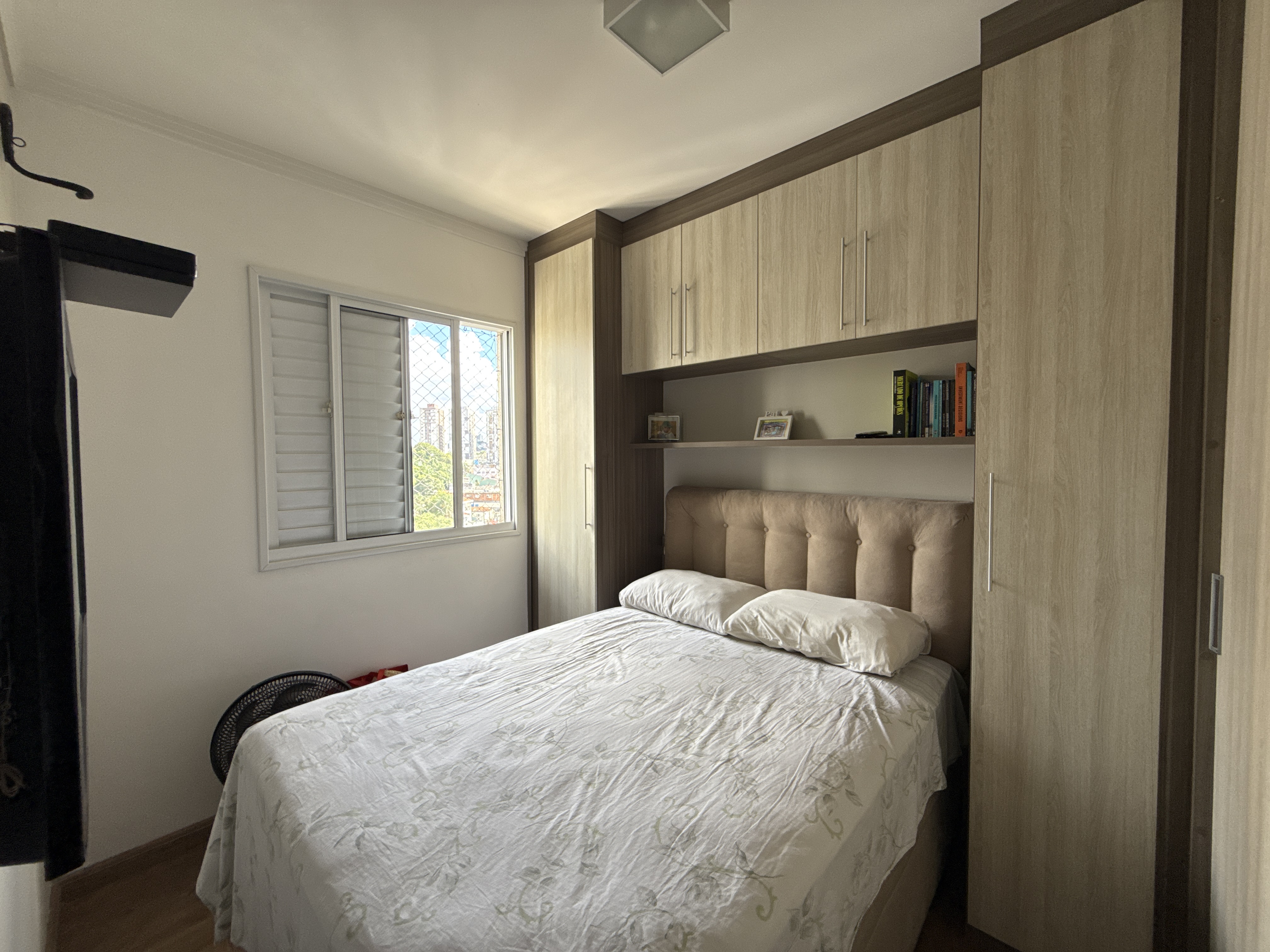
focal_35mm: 14
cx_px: 635
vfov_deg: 85.7
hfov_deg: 102.1
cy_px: 476
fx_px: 514
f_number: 2.2
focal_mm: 2.22
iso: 64
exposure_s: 1/128
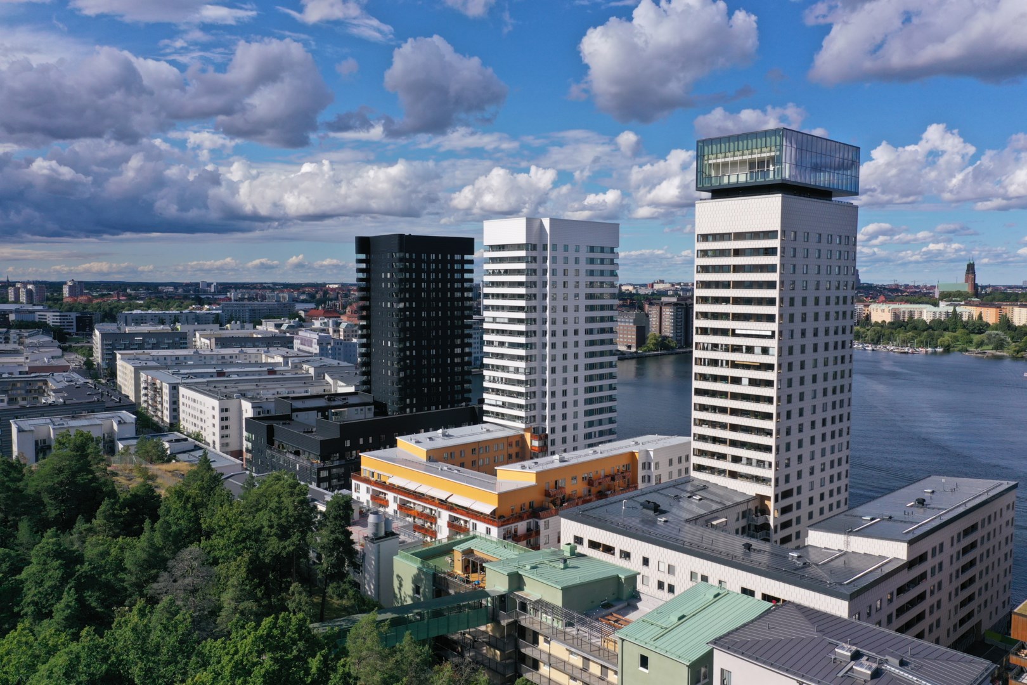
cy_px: 342
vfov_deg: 46.4
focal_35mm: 28
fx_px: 799
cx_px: 514
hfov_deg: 65.5
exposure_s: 1/800
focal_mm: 10.26
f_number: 5
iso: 100
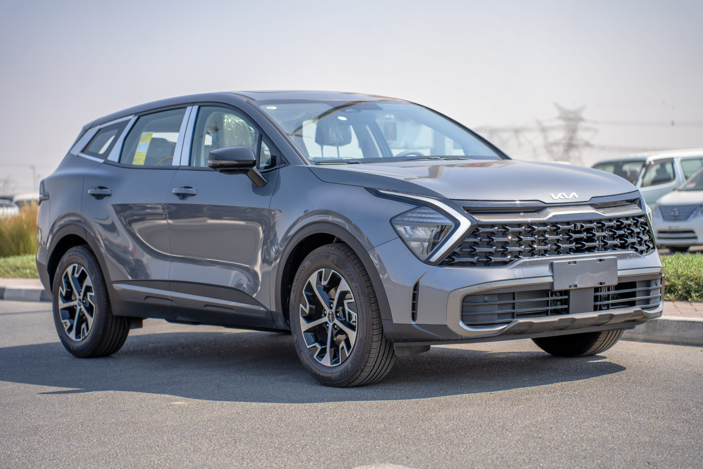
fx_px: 1465
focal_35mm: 75
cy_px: 234
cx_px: 352
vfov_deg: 18.2
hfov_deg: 27.0
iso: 125
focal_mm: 75
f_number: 2.8
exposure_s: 1/1500
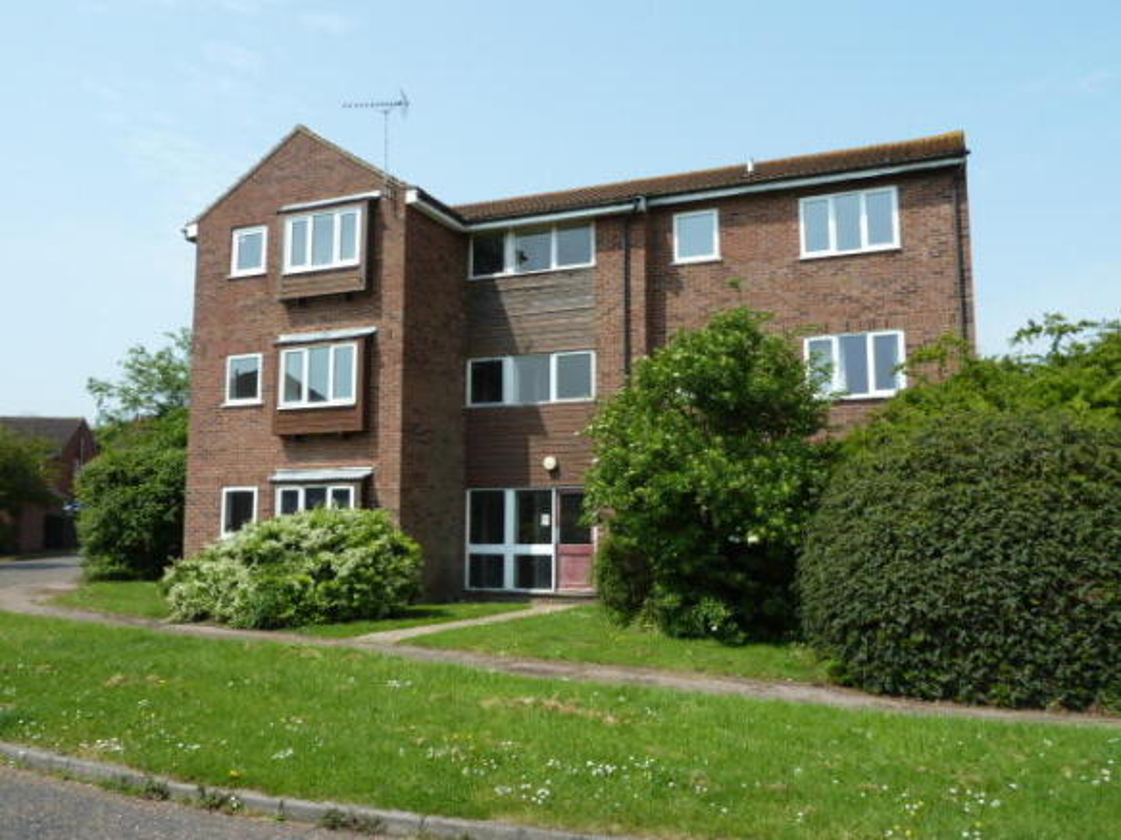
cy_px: 420
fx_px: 971
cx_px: 560
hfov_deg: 60.0
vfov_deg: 46.8
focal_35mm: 30
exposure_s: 1/500
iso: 80
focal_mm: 5
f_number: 4
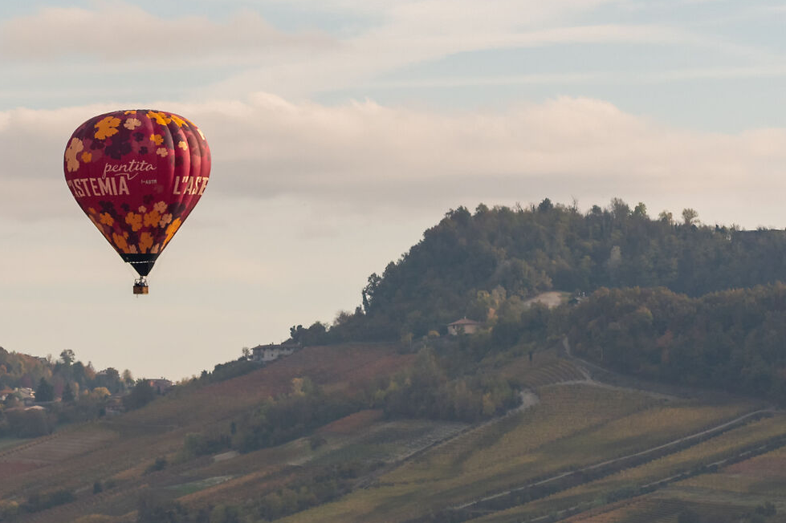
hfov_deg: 5.6
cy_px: 349
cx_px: 67
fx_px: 8032
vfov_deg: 3.7
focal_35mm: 368
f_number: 8
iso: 250
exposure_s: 1/800
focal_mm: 150
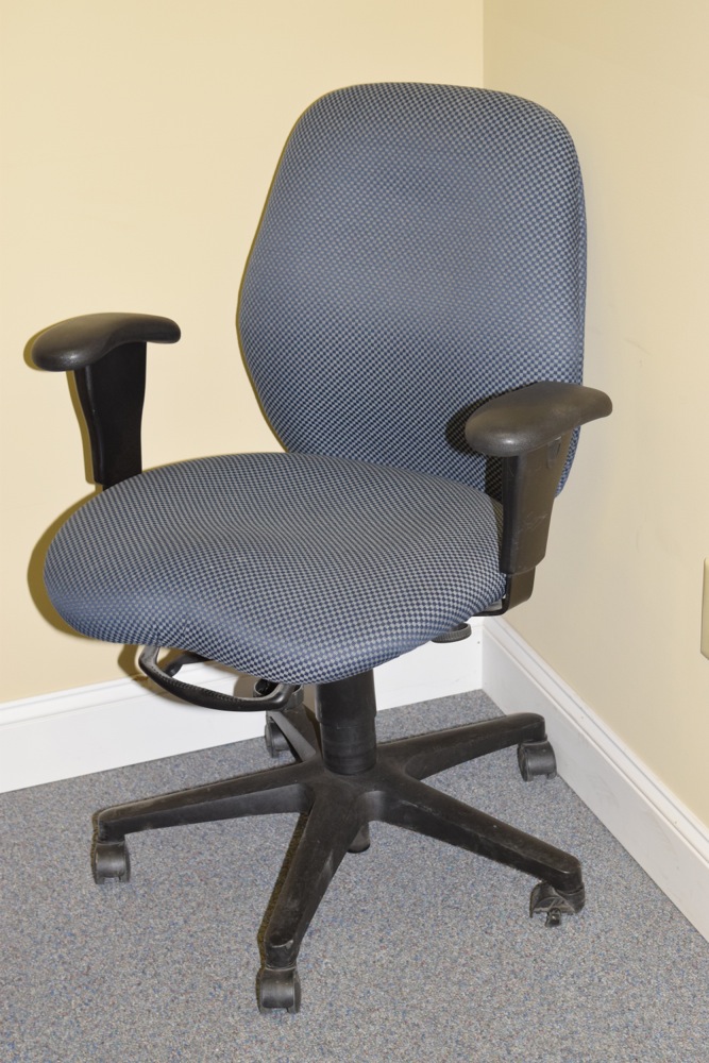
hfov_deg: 18.9
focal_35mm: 72
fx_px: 2126
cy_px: 532
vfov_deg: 28.1
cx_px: 354
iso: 800
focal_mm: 48
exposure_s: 1/100
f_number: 5.3
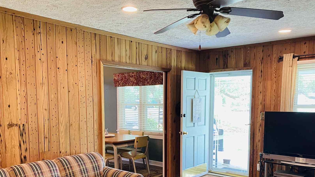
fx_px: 301
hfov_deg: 55.2
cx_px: 143
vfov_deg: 32.2
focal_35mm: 36
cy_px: 133
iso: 250
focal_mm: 4.25
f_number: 1.8
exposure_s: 1/60
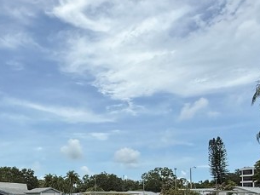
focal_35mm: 47
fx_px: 353
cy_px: 180
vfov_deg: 29.5
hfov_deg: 38.6
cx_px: 46
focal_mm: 2.22
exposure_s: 1/3663
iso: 50
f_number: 2.2
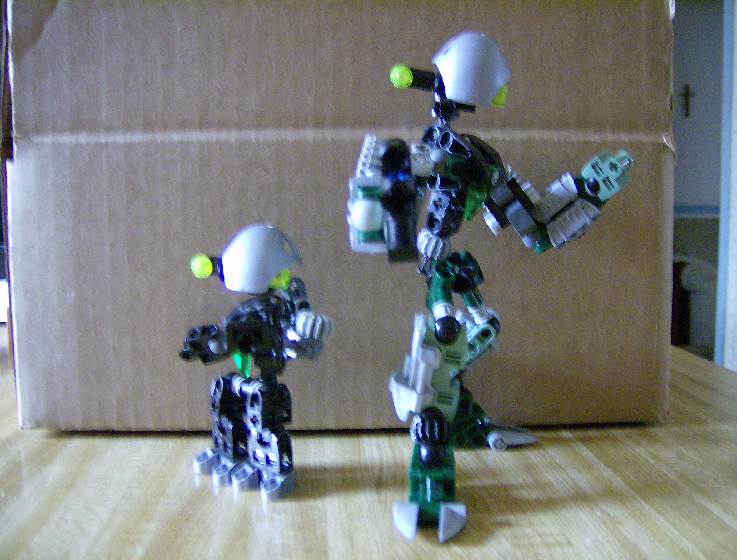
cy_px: 280
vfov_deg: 40.0
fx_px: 770
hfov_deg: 51.1
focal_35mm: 36
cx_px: 368
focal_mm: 6
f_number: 2.8
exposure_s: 1/14.6
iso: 200
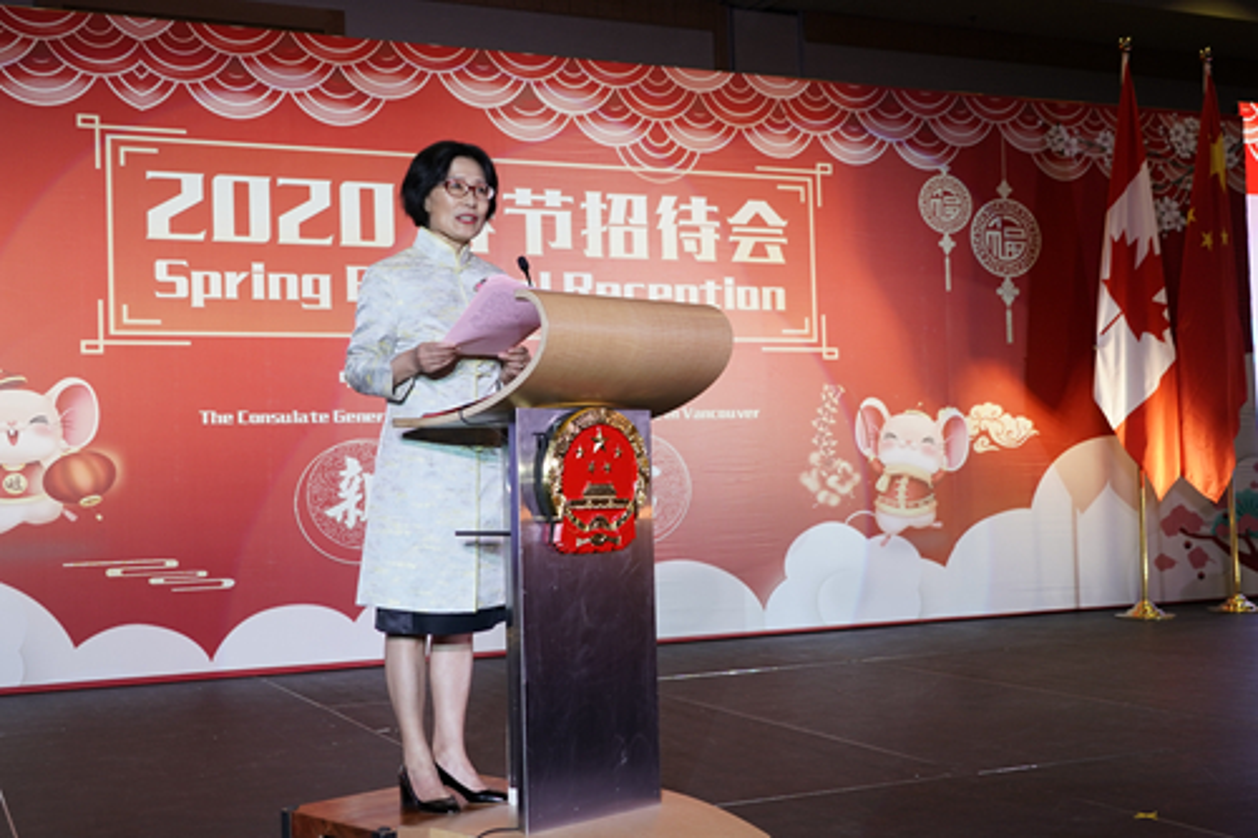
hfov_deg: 46.4
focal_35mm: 42
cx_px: 629
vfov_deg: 31.9
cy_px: 419
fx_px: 1467
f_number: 4
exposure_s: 1/50
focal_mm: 28
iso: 250
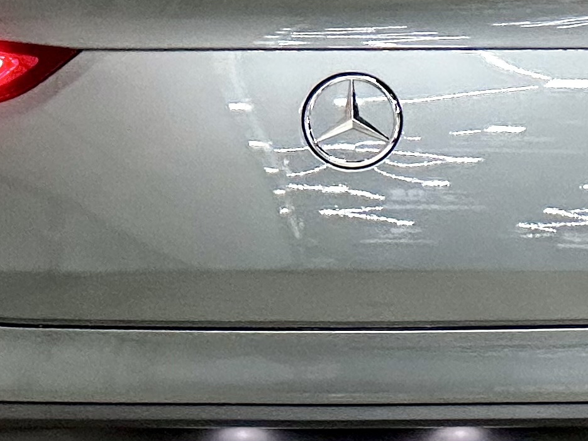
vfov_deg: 5.0
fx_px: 5027
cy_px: 154
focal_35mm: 296
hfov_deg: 6.7
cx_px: 330
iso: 500
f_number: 2.8
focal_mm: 9
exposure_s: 1/50
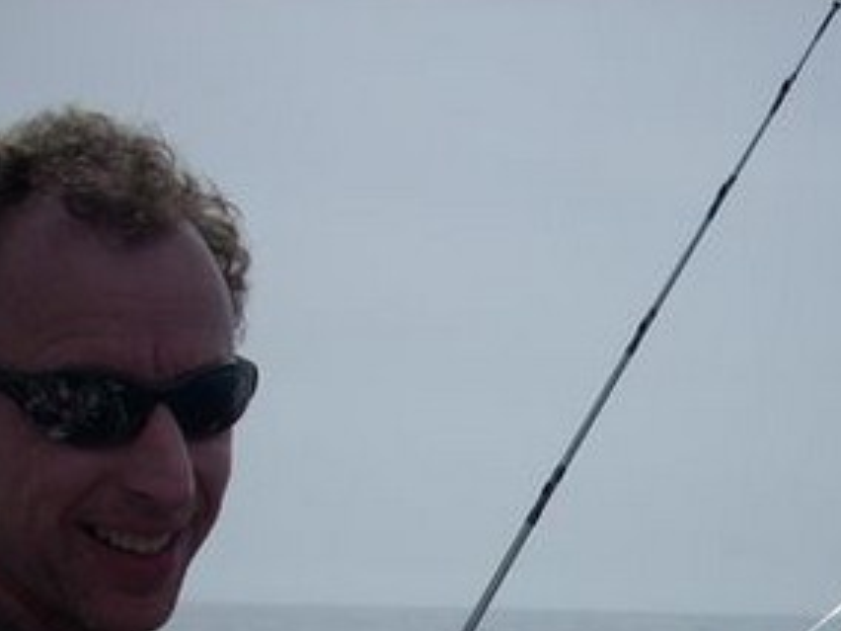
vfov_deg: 17.4
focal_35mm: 82
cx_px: 613
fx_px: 1992
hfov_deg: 23.6
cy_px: 684
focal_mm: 6.2
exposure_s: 1/917
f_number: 5.6
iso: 64
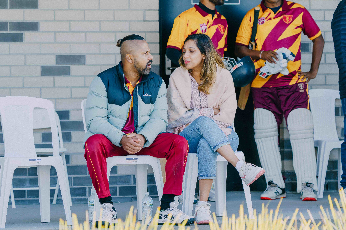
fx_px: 1970
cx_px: 173
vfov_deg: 6.7
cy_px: 115
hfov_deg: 10.0
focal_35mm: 205
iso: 320
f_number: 6.3
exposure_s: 1/250
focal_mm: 205
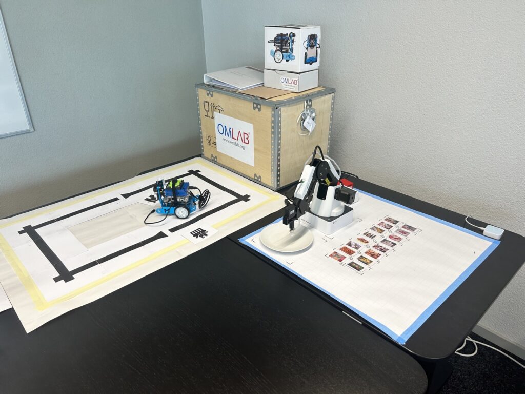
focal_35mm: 26
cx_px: 262
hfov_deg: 67.3
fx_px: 394
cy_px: 197
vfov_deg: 53.1
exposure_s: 1/100
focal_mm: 5.7
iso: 64
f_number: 1.5
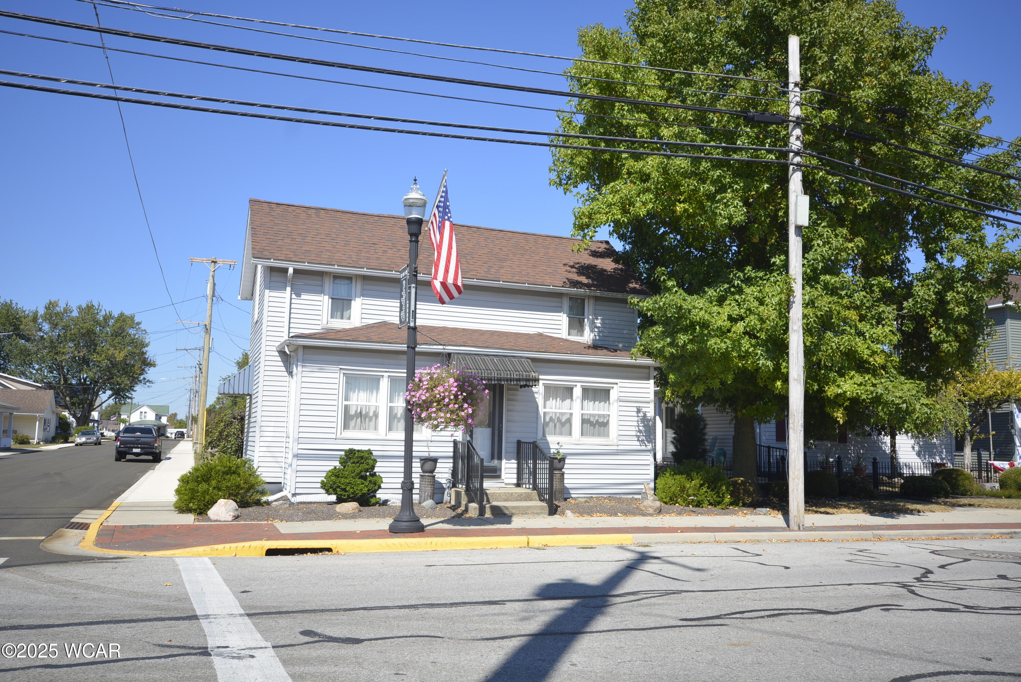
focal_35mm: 30
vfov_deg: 43.7
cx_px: 510
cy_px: 341
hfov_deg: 61.9
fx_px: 851
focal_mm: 20
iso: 125
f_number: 8
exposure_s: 1/250
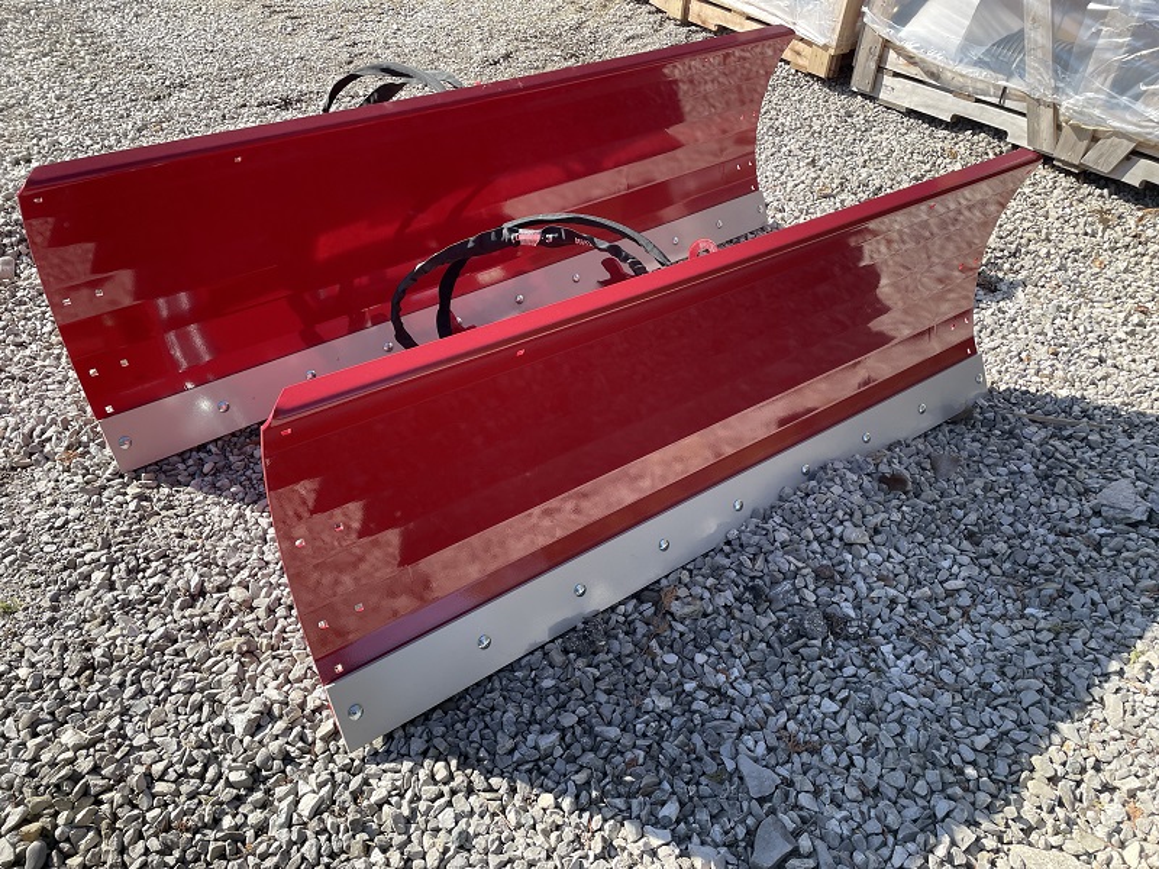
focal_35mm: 26
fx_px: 871
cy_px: 434
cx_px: 580
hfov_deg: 67.3
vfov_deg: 53.1
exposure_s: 1/955
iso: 32
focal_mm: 4.2
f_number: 1.6
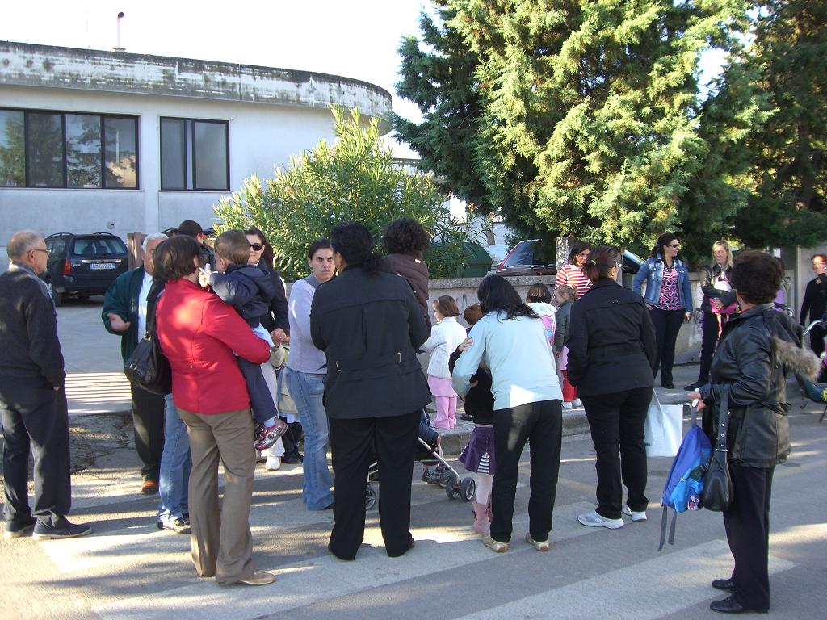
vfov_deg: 37.7
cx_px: 414
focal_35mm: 38
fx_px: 908
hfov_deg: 49.0
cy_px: 310
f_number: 2.7
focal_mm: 6.2
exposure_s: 1/160
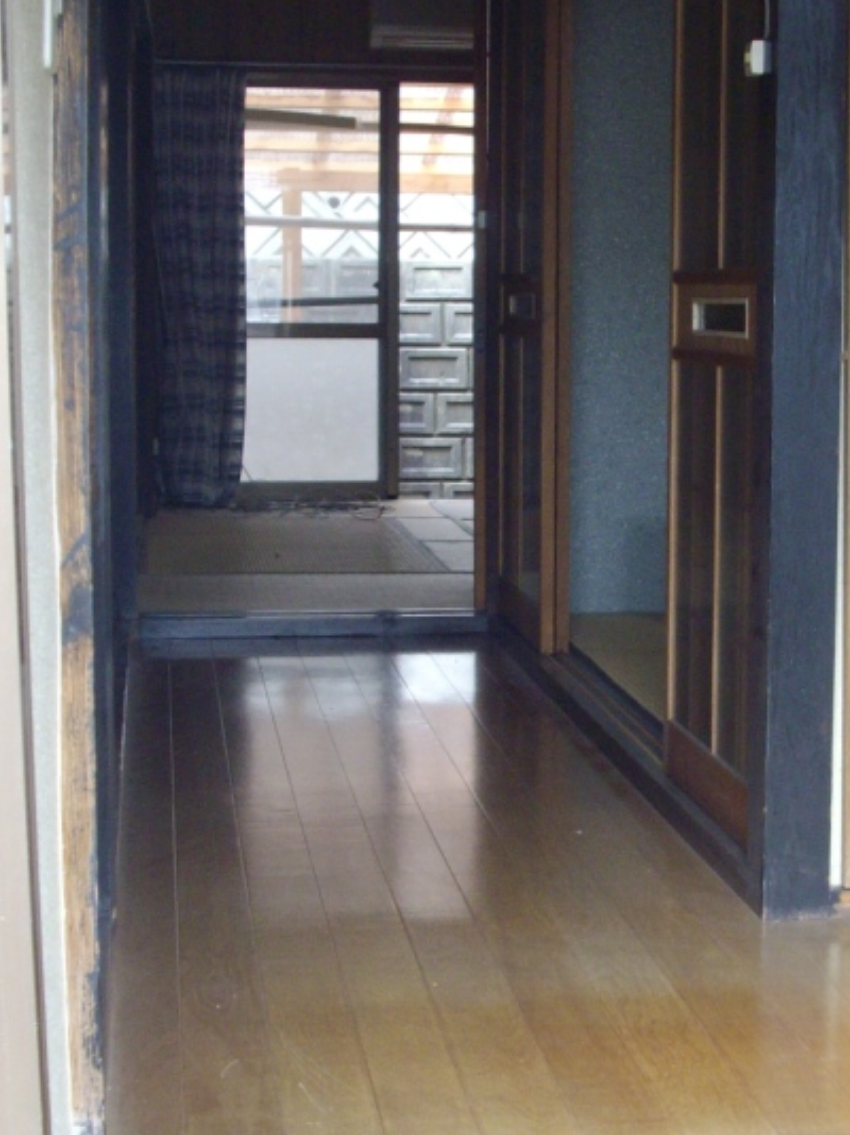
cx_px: 727
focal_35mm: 71
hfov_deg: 20.4
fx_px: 2326
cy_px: 657
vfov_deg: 27.4
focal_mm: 6.2
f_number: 2.8
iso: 163
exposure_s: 1/50
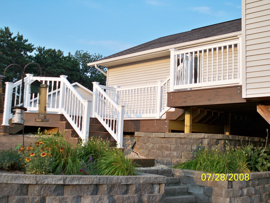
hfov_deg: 42.9
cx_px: 135
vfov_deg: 32.9
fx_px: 343
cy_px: 102
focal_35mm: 44
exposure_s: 1/250
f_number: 3.5
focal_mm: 7.8
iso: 80
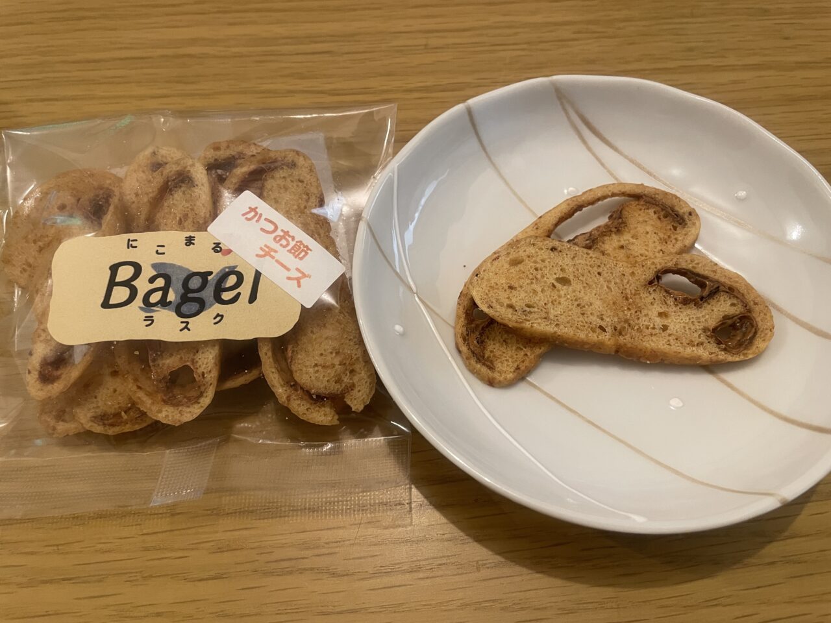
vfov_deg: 53.1
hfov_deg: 67.3
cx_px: 416
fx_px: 624
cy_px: 312
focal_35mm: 26
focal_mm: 4.2
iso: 250
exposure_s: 1/50
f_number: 1.6
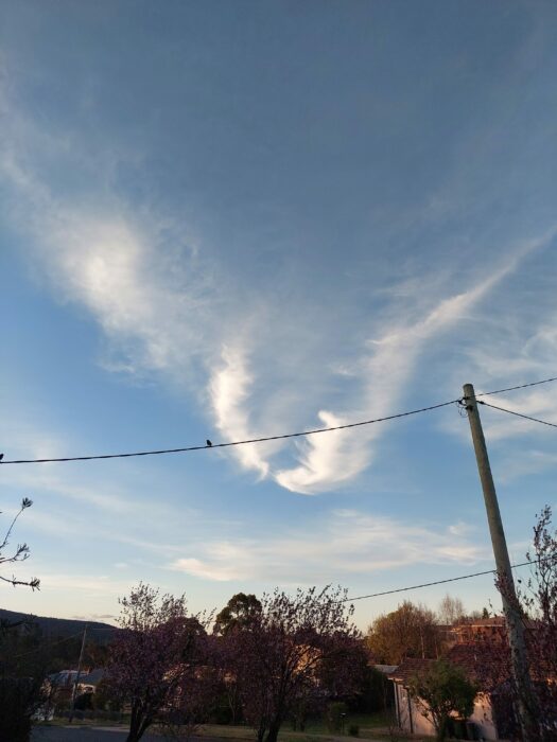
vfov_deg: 73.9
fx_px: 493
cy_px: 371
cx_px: 278
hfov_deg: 58.9
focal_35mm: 23
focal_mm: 5.06
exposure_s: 1/155
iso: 25
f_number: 1.8
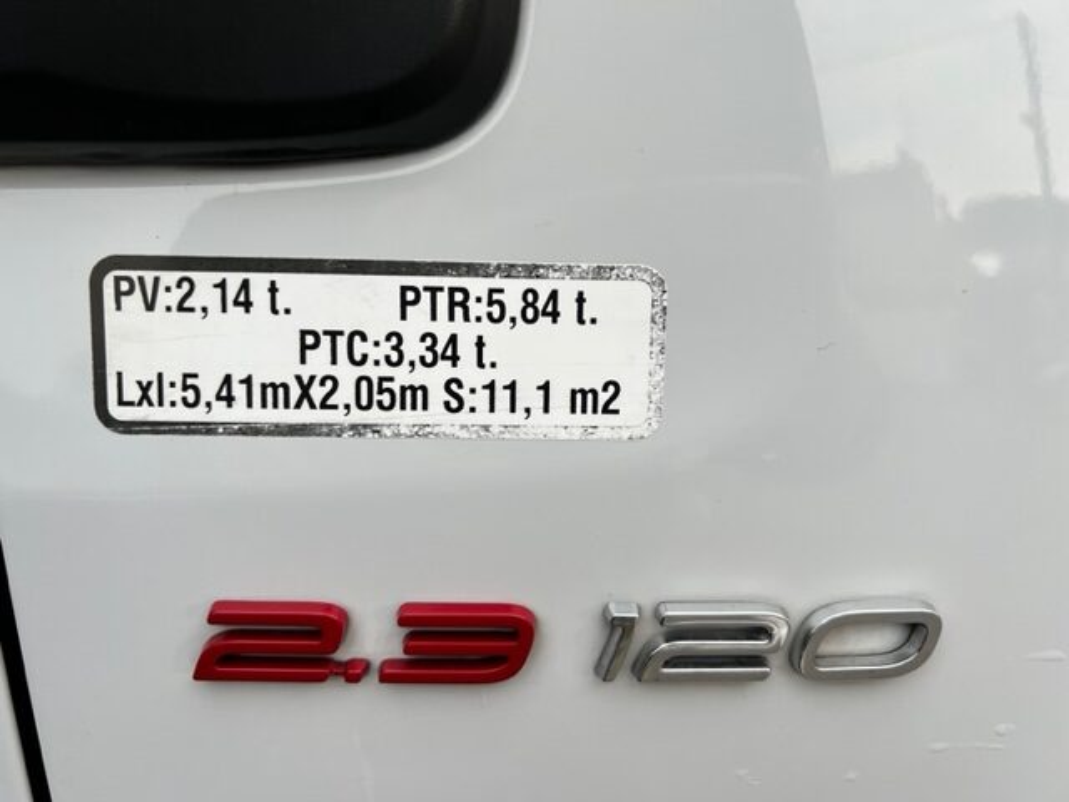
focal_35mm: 26
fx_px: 803
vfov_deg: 53.1
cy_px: 401
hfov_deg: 67.3
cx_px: 534
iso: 50
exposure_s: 1/367
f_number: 1.5
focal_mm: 5.7
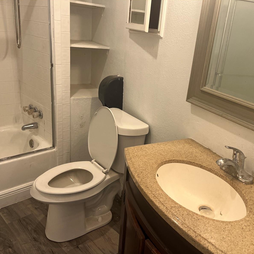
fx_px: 257
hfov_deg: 52.4
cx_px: 143
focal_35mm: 31
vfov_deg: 52.5
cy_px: 127
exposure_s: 1/120
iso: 125
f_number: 1.6
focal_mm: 5.1
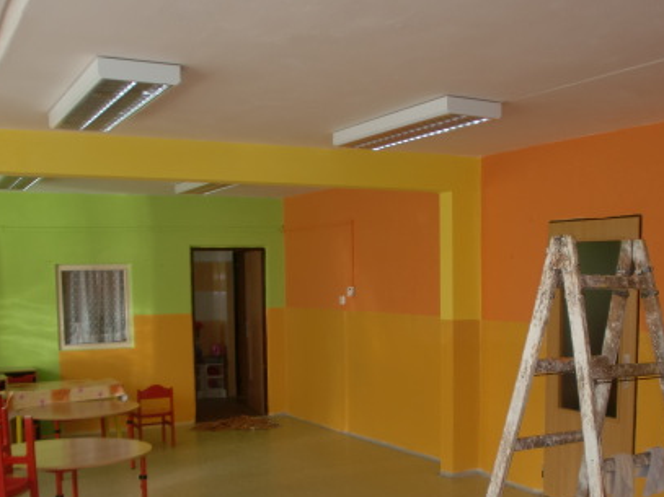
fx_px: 844
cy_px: 389
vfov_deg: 32.1
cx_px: 398
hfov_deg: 42.8
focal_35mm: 44
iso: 64
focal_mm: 4.65
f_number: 2.6
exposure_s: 1/60
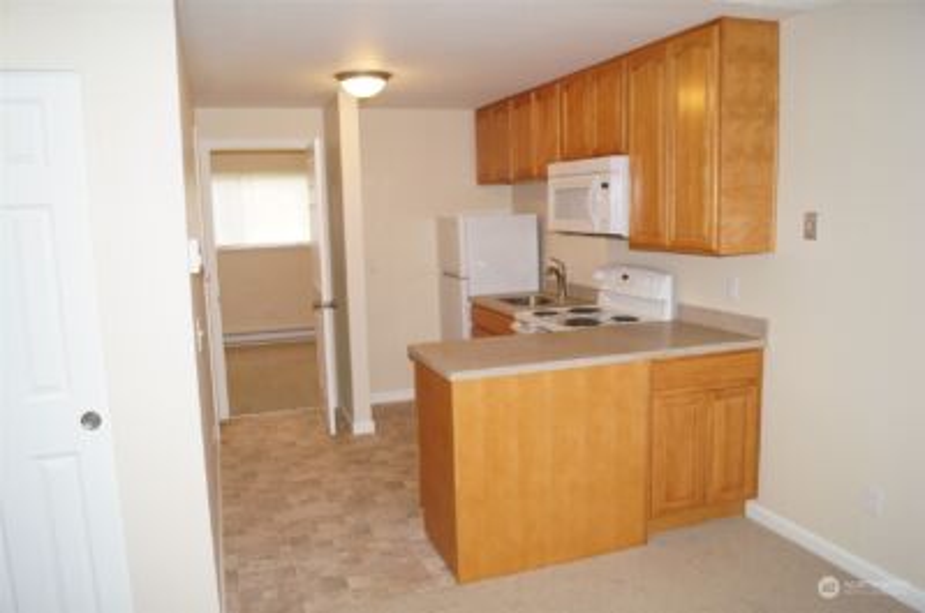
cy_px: 306
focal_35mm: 27
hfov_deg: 67.5
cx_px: 462
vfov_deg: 47.7
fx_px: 692
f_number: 4
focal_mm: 18
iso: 800
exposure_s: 1/160
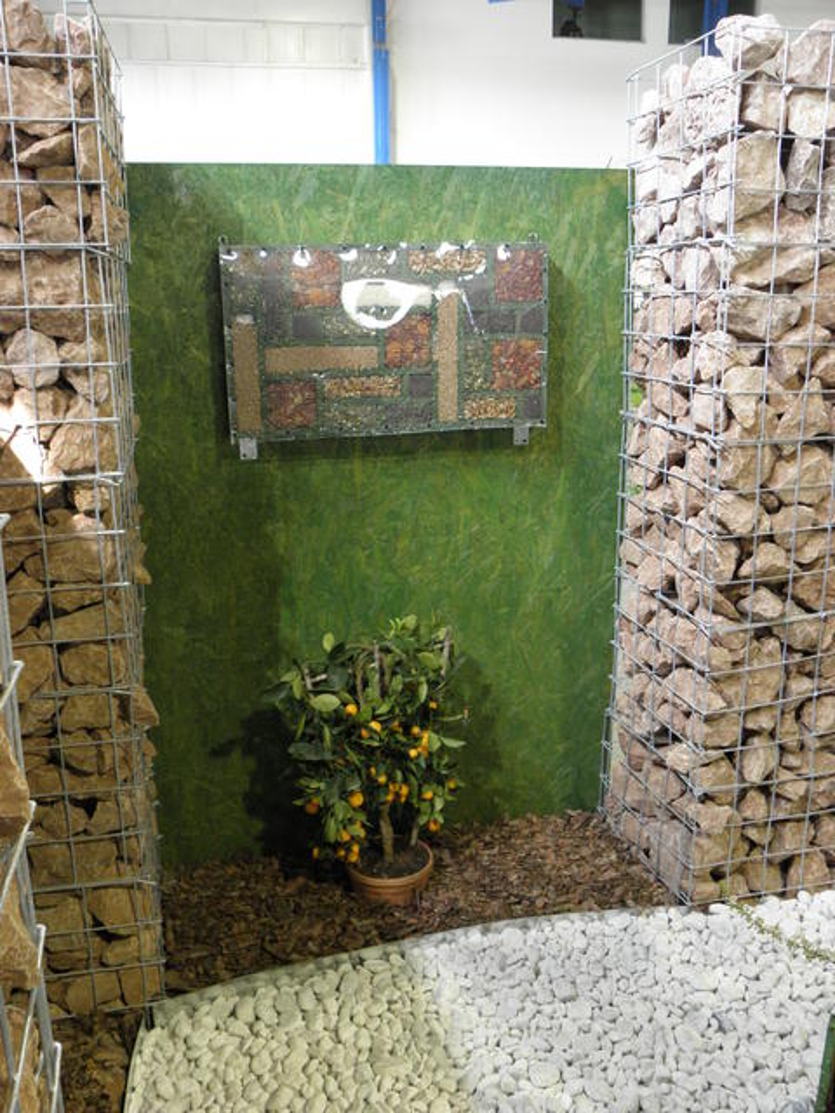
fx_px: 997
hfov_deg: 45.4
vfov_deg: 58.4
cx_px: 418
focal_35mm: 31
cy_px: 556
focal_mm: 5.52
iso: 250
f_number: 3
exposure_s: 1/10
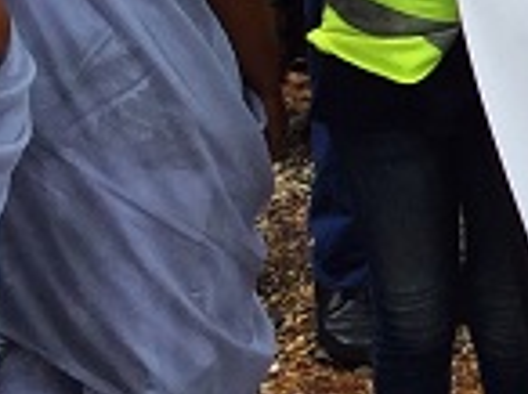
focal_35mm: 175
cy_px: -81
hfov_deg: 10.3
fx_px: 2665
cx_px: 1114
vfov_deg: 8.4
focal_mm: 3.3
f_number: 2.4
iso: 32
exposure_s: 1/794
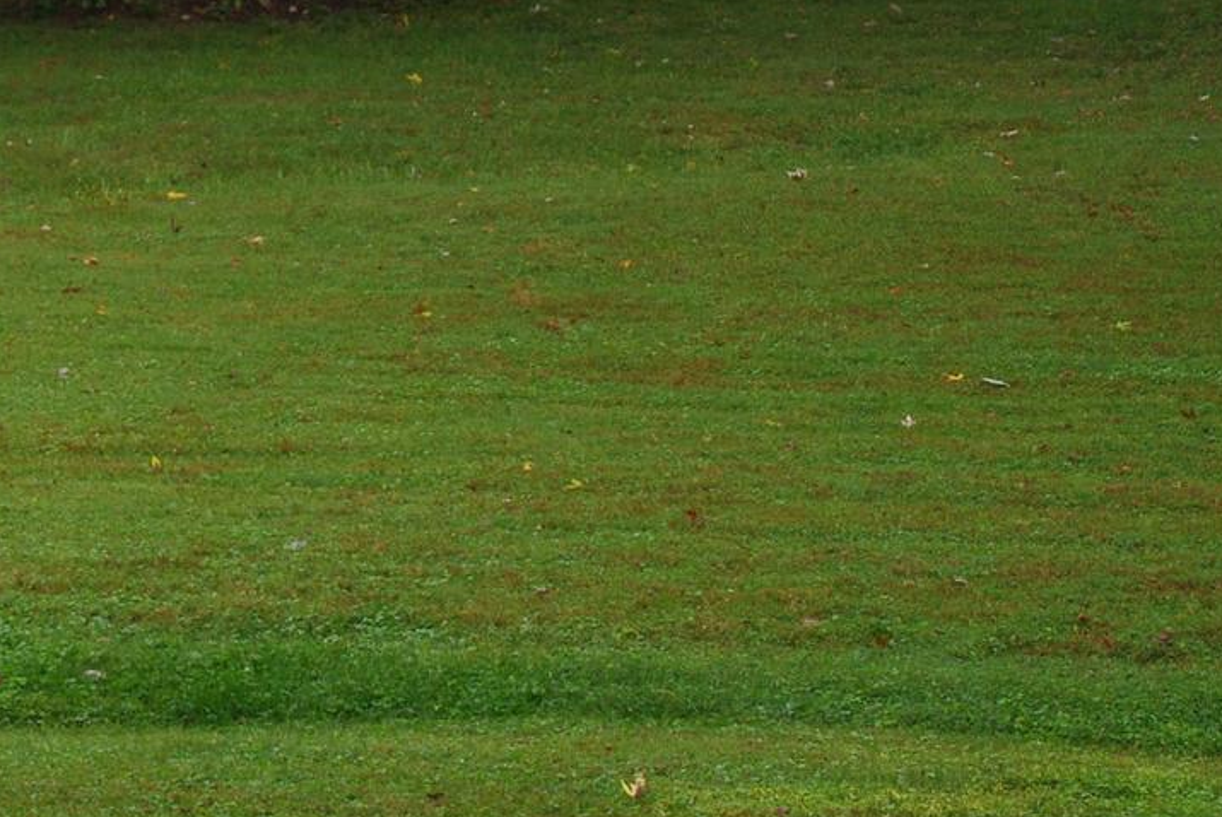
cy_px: -320
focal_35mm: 149
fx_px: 5062
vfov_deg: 9.0
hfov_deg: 13.4
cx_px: -207
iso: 200
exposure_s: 1/90
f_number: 6.7
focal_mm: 35
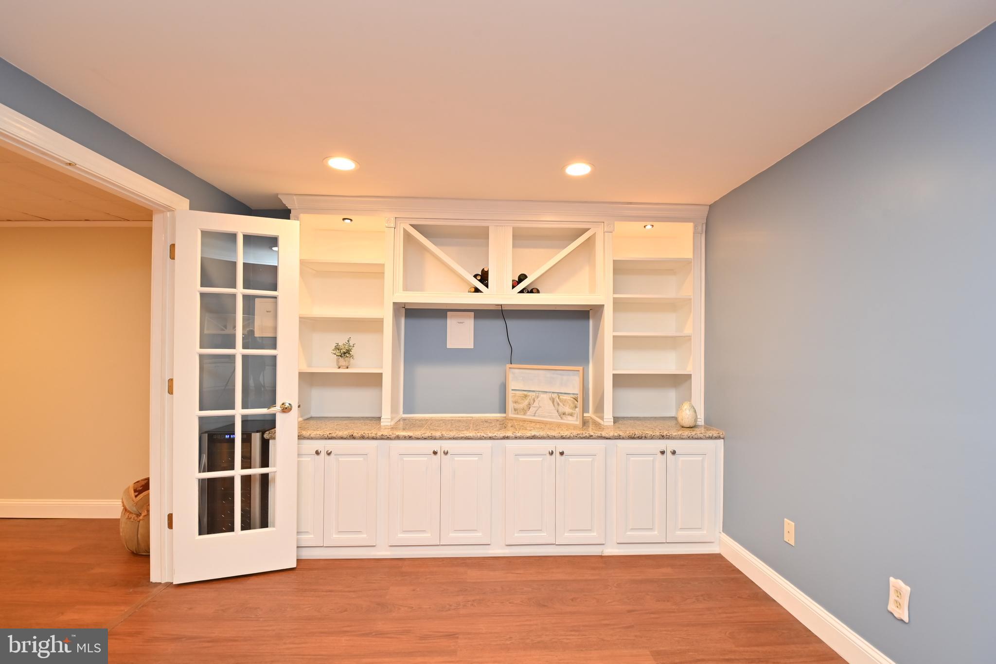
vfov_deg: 77.3
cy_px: 332
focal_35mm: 15
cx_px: 498
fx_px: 415
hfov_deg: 100.4
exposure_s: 1/13
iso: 200
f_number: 7.1
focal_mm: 10
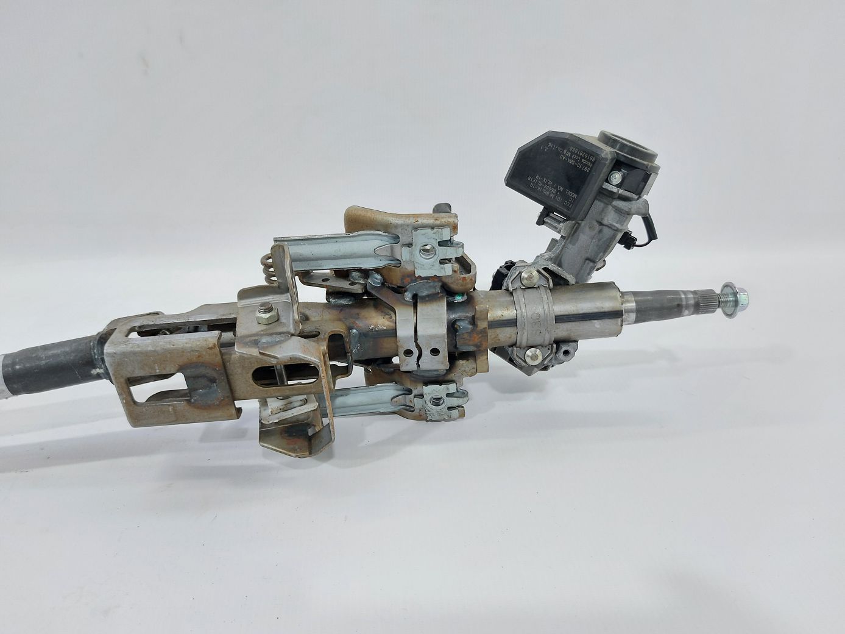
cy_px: 317
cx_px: 422
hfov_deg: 71.6
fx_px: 586
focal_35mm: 24
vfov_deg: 56.8
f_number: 1.8
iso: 80
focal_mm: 5.23
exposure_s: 1/50
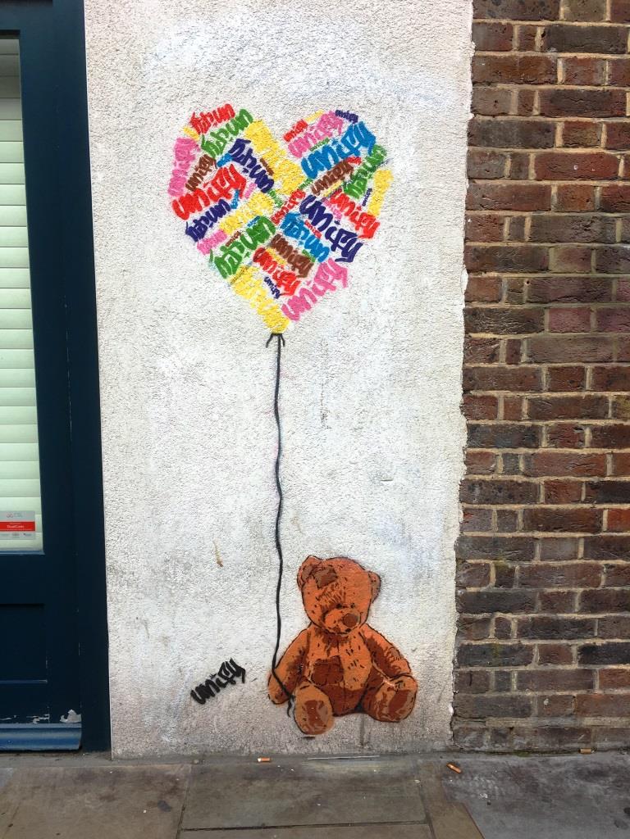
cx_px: 315
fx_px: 704
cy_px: 420
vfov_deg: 61.7
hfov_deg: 48.2
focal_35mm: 29
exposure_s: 1/215
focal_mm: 4.15
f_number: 2.2
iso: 25
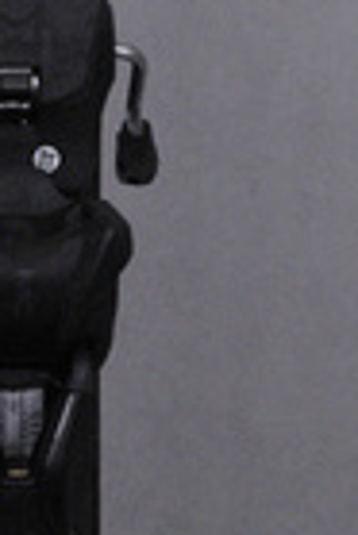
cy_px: -208
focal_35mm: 320
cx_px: -206
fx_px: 4761
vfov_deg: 6.4
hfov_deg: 4.3
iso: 3200
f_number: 16
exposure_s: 1/125
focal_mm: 66
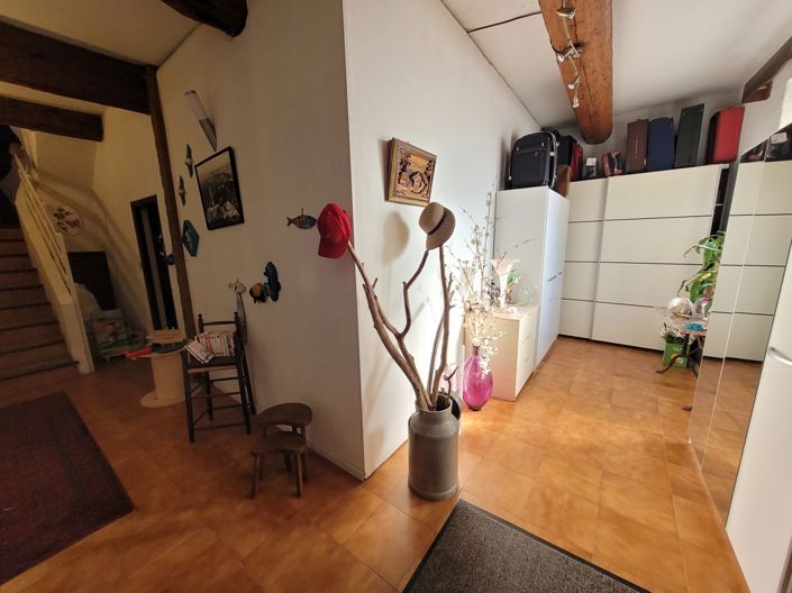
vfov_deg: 89.9
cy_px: 296
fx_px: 297
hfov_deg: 106.2
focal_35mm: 13
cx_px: 396
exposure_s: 1/50
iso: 100
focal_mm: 1.74
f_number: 2.2
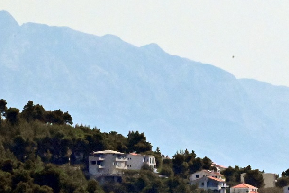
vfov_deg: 2.0
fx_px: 5532
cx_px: 339
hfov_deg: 3.0
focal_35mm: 689
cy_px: 151
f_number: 29
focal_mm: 280
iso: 16000
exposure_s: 1/8000
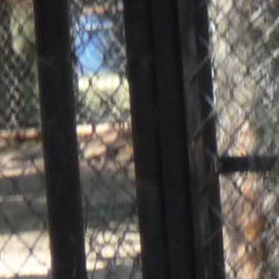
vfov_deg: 1.4
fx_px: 11170
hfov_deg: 1.4
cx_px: 853
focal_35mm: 1225
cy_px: 671
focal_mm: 36.4
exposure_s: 1/160
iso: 250
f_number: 4.8
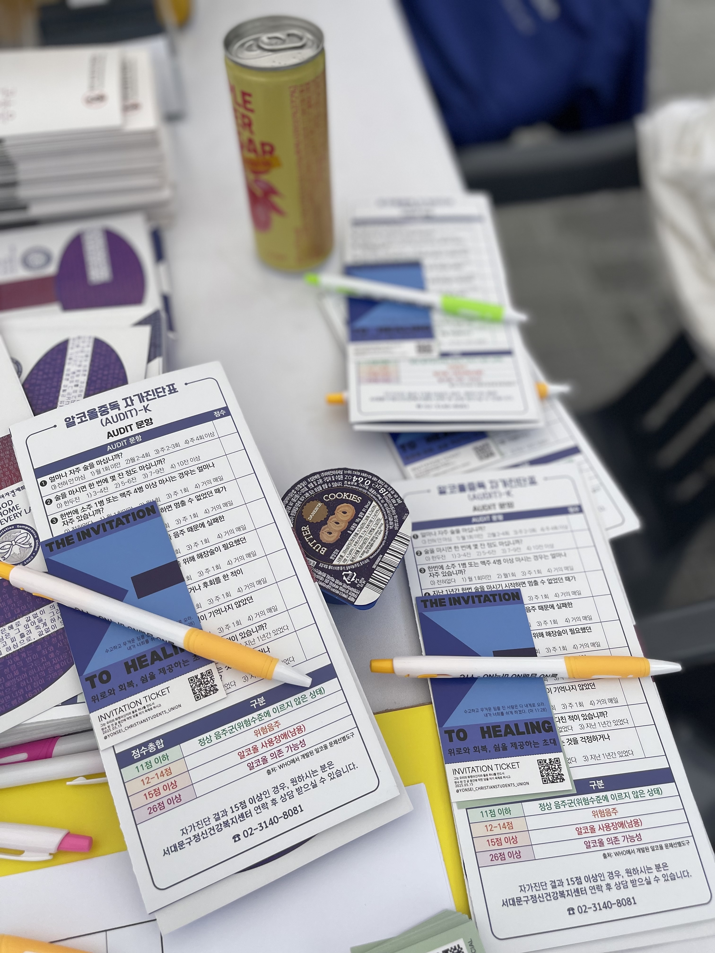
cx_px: 358
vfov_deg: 67.3
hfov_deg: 53.1
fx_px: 716
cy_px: 476
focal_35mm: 26
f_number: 1.6
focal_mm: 5.1
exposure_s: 1/2786
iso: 50
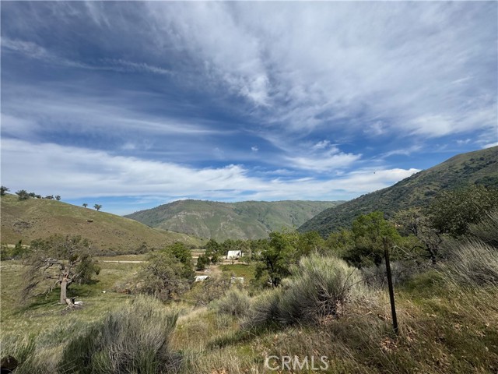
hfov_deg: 102.1
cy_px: 187
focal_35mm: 14
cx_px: 249
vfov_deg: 85.7
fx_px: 201
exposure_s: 1/3906
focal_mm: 2.22
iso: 50
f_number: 2.2
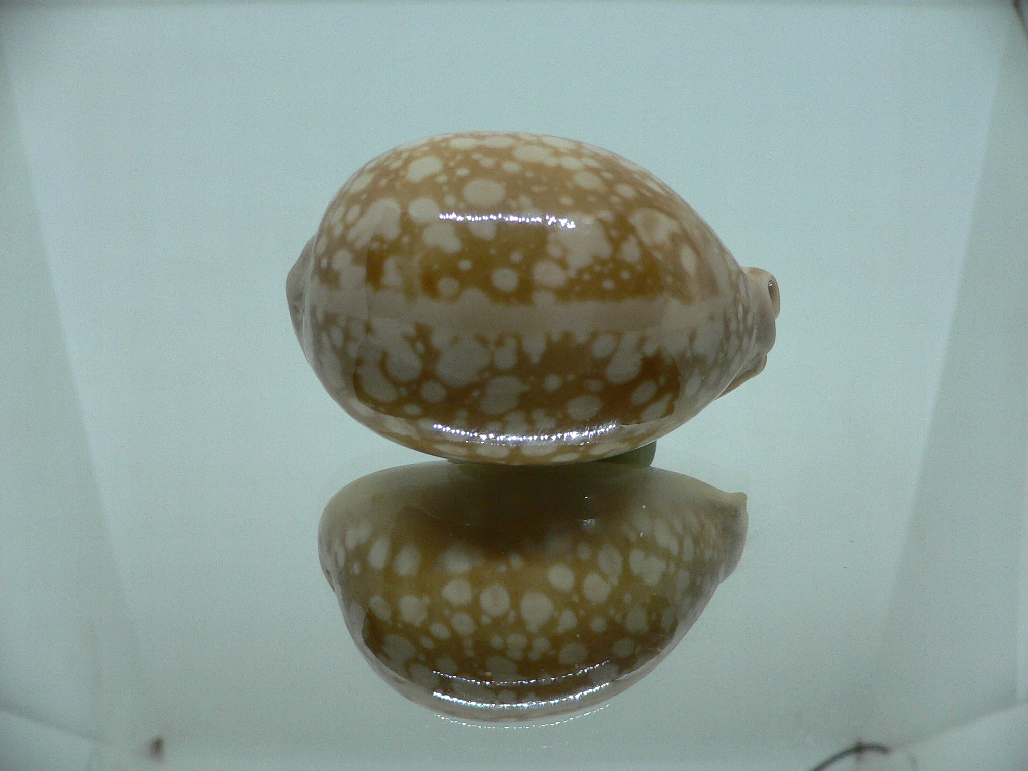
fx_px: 1039
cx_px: 514
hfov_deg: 52.6
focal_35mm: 35
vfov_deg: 40.7
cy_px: 386
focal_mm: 4.6
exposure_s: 1/60
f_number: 2.8
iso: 150
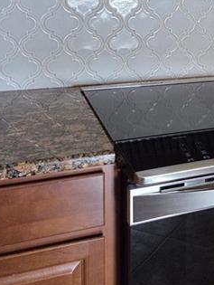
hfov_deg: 24.4
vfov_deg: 33.5
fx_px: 461
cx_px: 237
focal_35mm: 56
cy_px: 63
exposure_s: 1/120
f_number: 1.8
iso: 640
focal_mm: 5.4
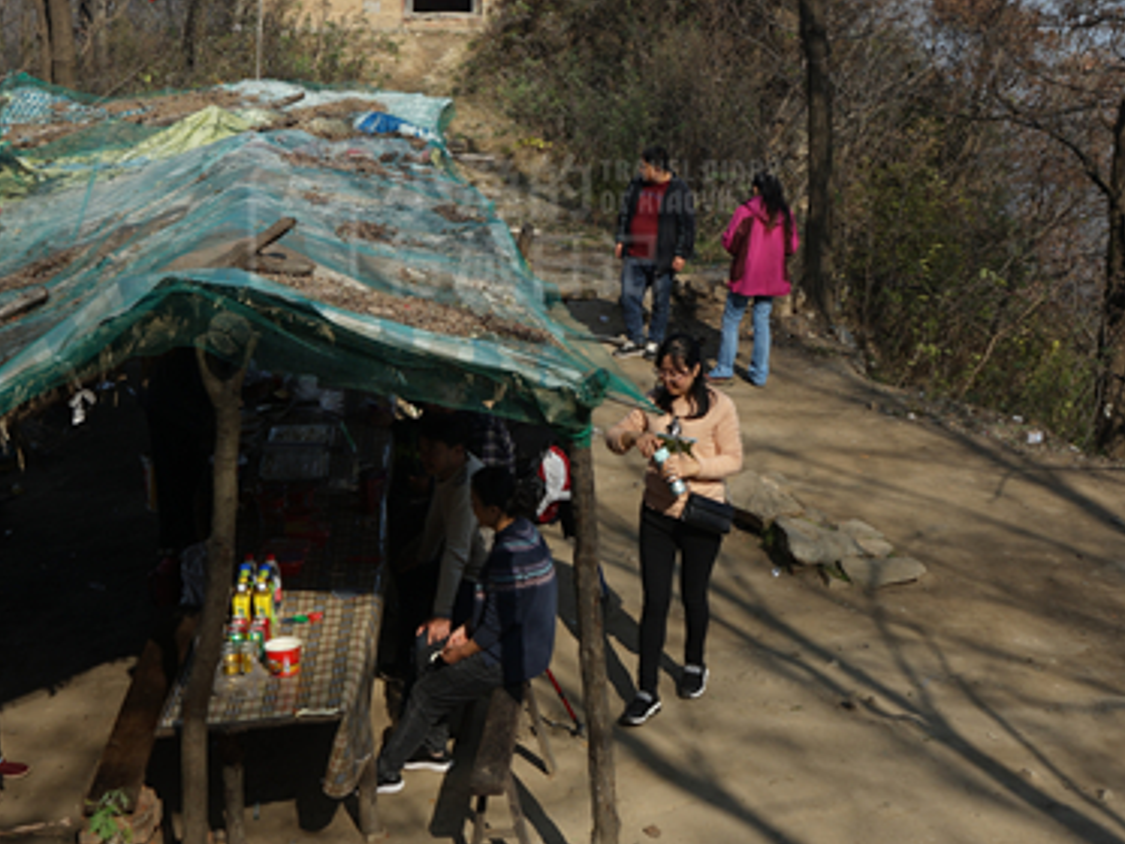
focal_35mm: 56
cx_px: 513
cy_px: 223
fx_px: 1821
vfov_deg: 25.8
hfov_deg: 34.3
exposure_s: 1/125
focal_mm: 29
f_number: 10
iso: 50
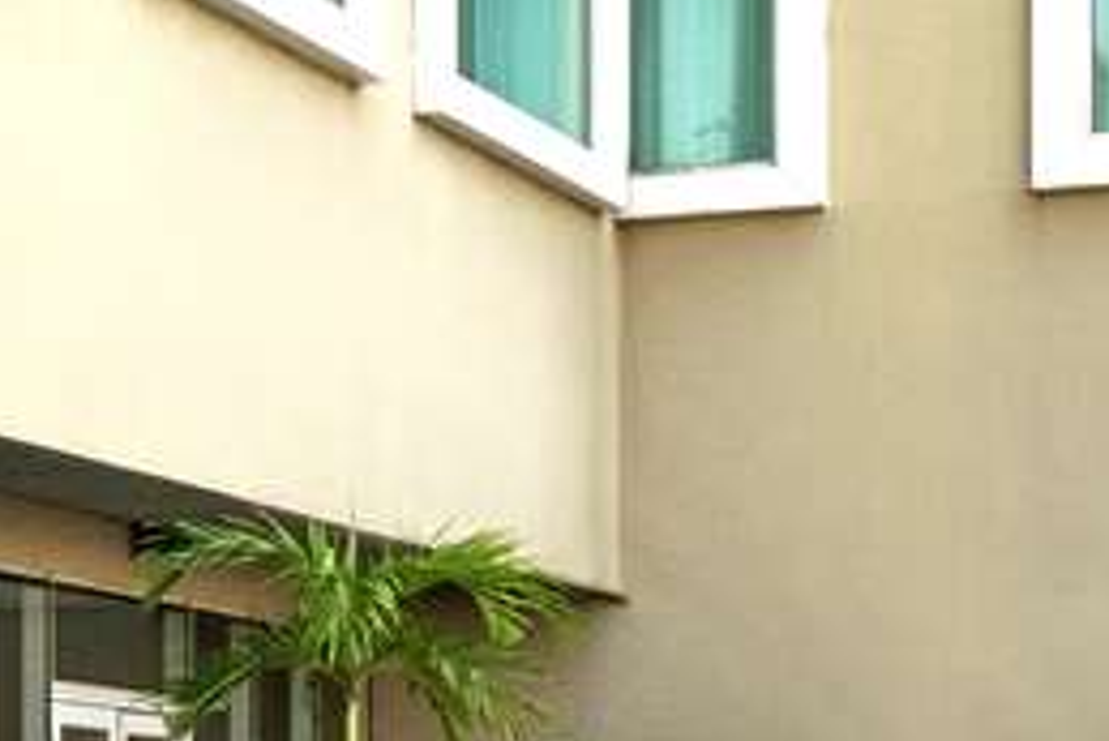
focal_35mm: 139
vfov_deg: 9.8
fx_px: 4284
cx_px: -908
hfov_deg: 13.2
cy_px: 767
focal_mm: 16
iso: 400
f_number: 8
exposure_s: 1/320
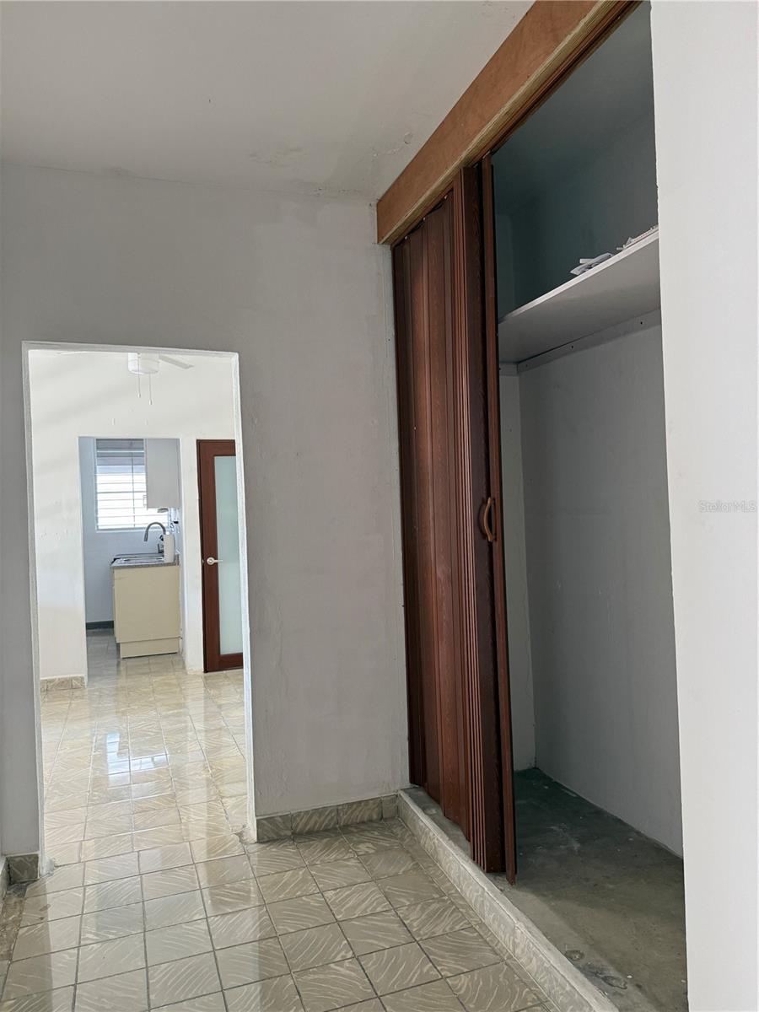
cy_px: 506
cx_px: 380
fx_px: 702
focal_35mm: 24
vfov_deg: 71.6
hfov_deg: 56.8
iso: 250
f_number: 1.78
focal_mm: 6.76
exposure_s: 1/60
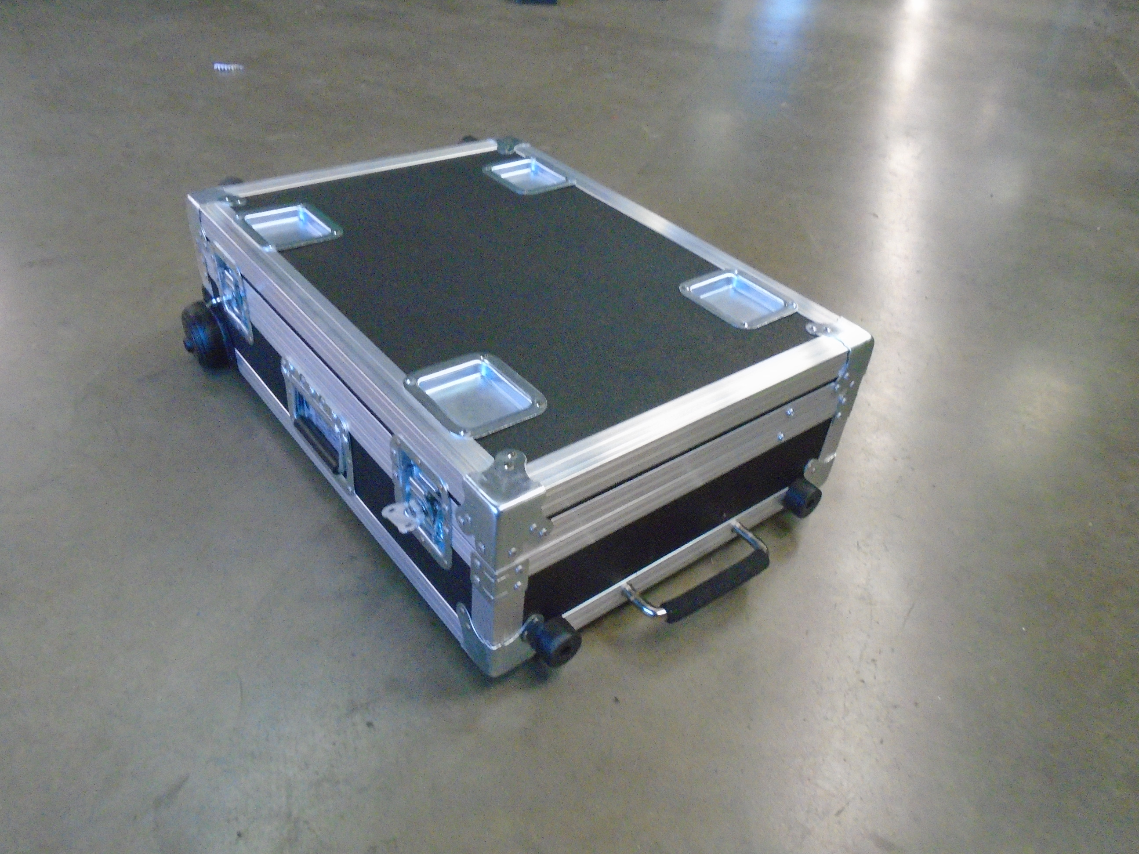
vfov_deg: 53.1
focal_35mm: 26
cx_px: 570
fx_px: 856
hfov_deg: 67.3
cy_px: 427
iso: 800
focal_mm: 4.6
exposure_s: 1/50
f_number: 3.2
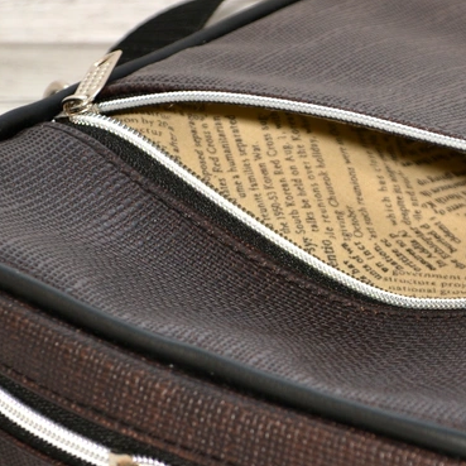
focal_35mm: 242
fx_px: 3686
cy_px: 313
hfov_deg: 7.2
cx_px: 412
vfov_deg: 7.2
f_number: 5.3
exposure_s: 1/60
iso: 100
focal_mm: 70
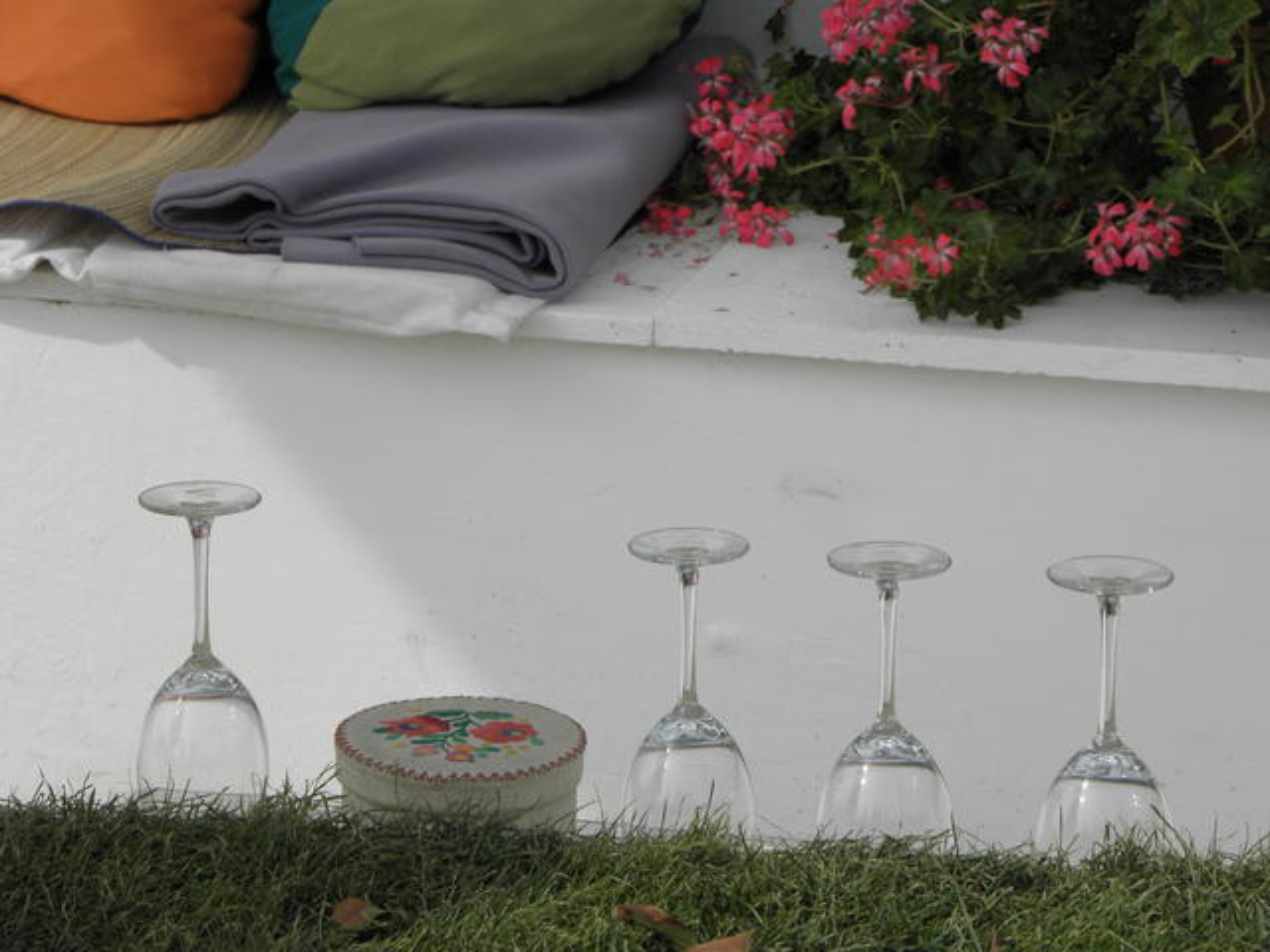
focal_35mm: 204
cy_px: 476
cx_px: 635
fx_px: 7484
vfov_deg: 7.3
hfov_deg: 9.7
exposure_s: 1/400
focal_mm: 36.32
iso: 64
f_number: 5.6
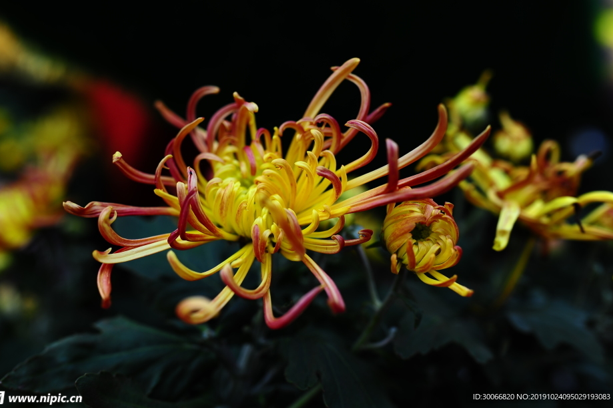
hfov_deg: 49.5
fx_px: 663
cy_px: 183
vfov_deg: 34.1
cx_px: 283
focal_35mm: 39
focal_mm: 35
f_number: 3.2
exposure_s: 1/80
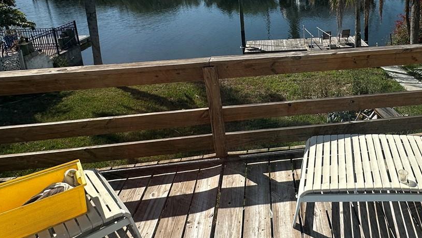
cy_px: 37
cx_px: 311
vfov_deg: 37.1
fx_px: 336
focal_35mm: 30
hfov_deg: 61.1
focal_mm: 2.22
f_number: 2.2
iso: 40
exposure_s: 1/1825
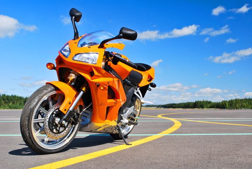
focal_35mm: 45
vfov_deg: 29.9
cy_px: 84
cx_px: 126
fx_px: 315
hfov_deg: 43.6
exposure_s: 1/100
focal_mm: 30
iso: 200
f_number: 9
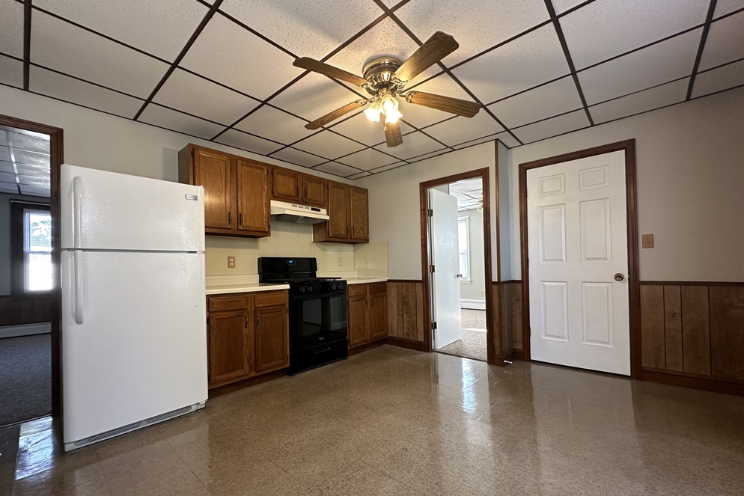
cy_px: 264
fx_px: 310
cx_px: 371
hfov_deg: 100.4
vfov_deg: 77.3
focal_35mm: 15
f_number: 2.2
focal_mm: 2.22
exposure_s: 1/60
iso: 160
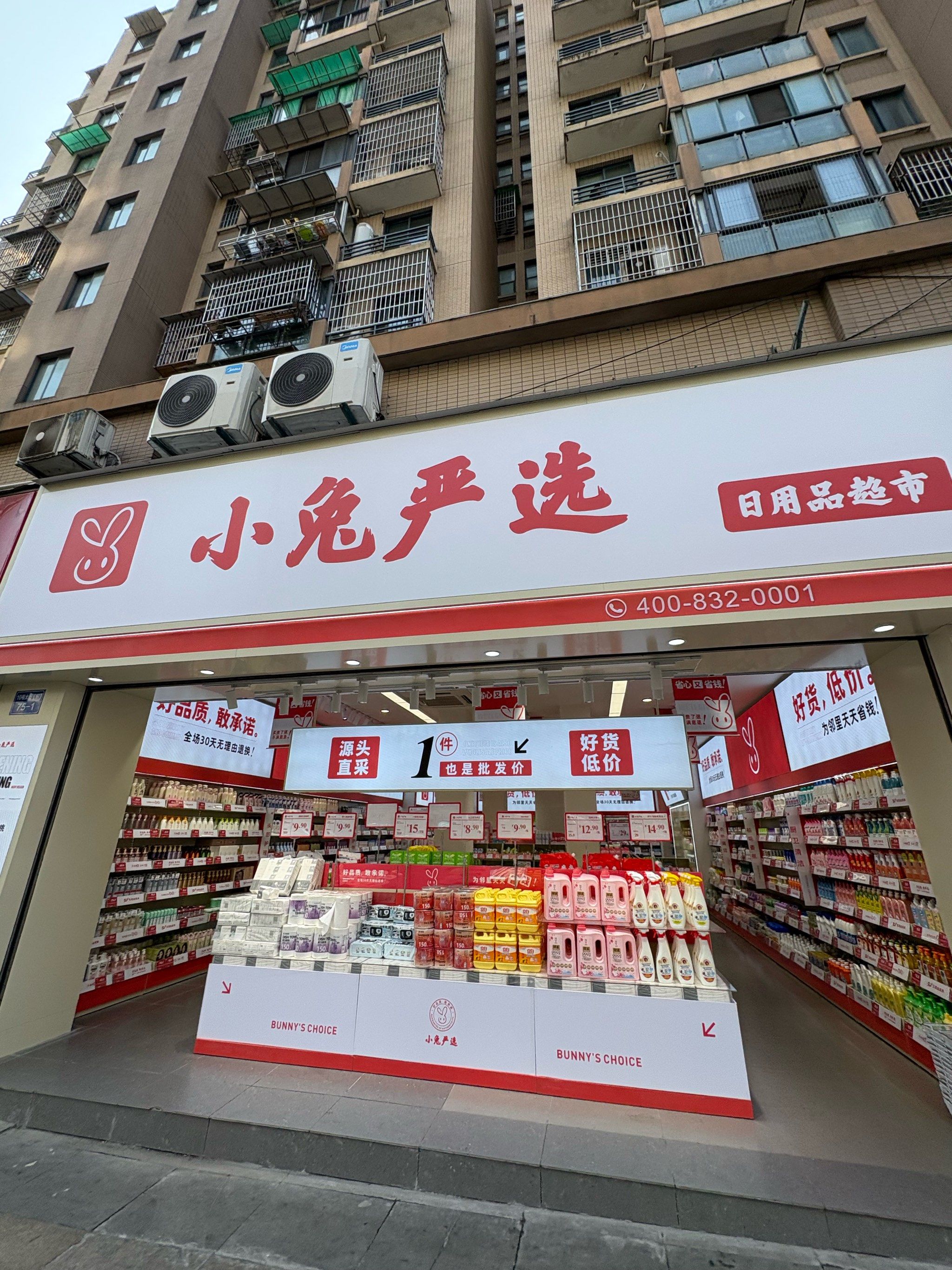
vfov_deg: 102.1
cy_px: 635
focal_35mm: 14
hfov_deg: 85.7
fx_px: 513
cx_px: 476
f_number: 2.2
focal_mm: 2.22
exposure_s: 1/687
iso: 40
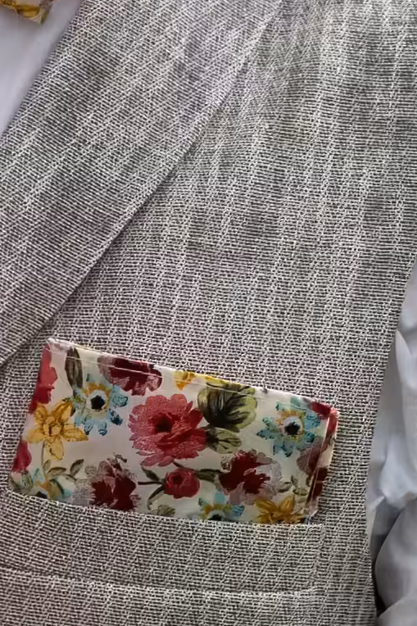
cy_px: 88
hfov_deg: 3.6
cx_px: -596
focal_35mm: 377
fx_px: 6553
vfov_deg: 5.5
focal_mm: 48
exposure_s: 1/50
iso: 400
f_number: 4.5
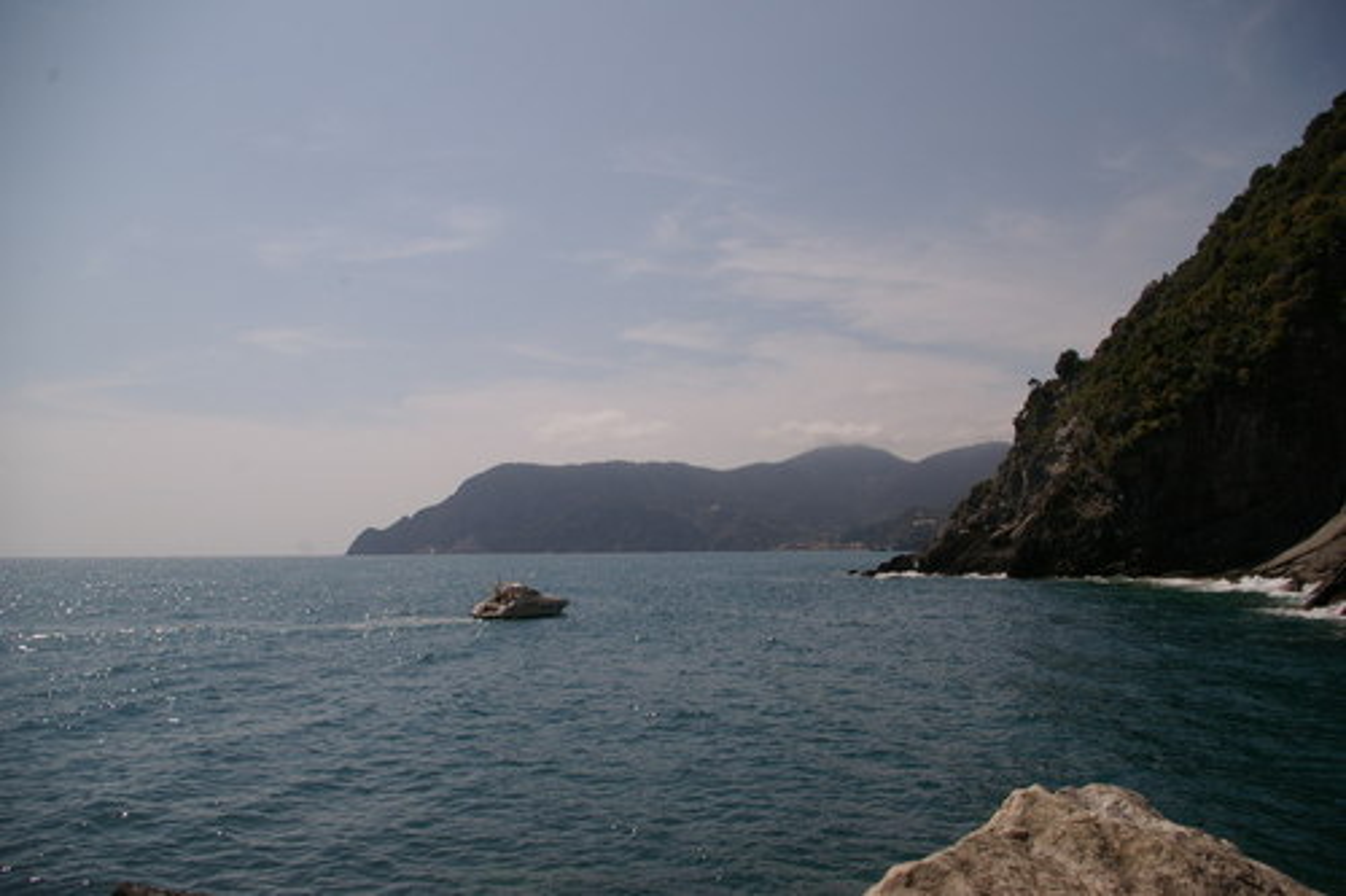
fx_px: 1009
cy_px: 448
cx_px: 673
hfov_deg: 67.4
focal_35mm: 27
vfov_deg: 47.9
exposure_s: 1/1000
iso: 200
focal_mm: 18
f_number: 8
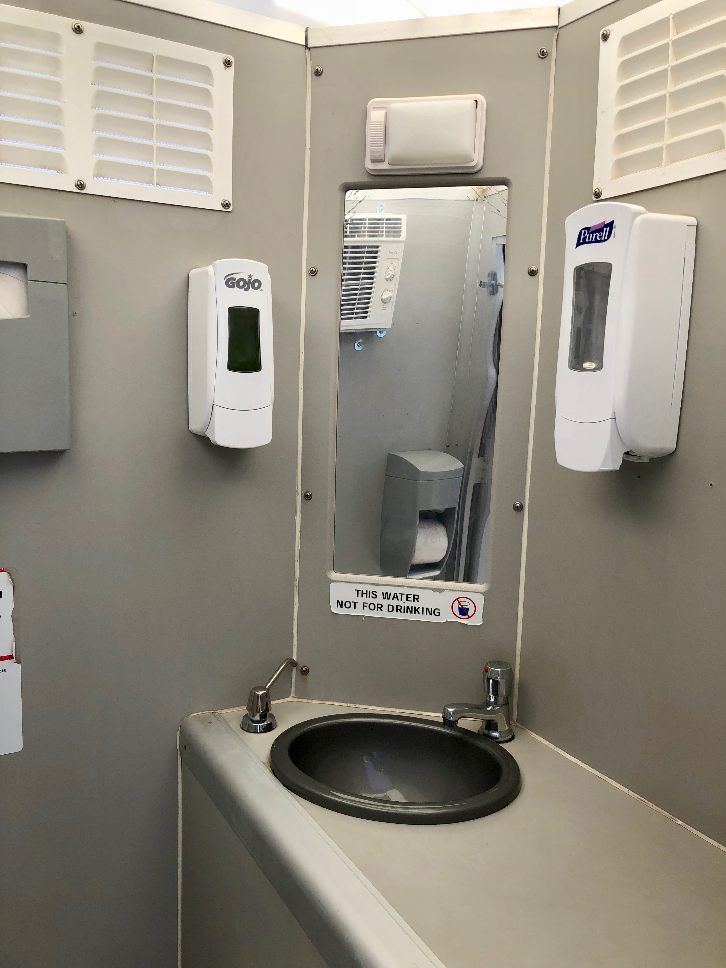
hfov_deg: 49.7
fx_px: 783
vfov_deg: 63.4
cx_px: 363
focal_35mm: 28
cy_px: 484
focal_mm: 4
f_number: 1.8
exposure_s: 1/1021
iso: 20
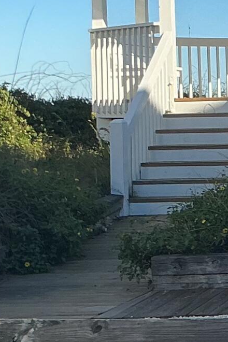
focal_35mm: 137
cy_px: 86
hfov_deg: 9.0
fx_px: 1301
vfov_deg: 14.9
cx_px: 546
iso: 25
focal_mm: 3
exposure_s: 1/1342
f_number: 1.8
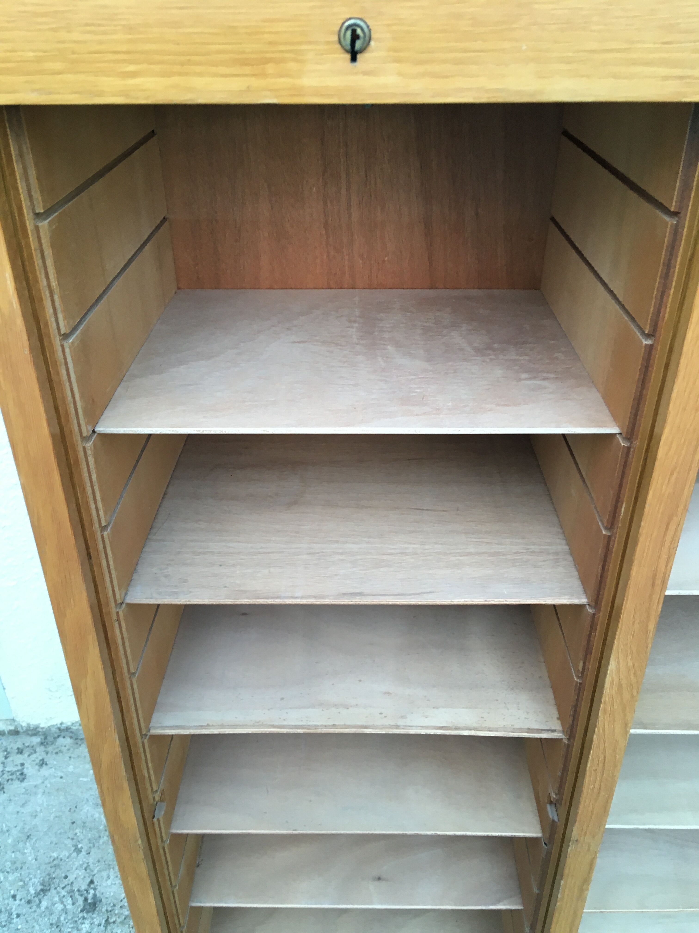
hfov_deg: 48.2
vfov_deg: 61.7
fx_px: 781
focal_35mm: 29
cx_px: 350
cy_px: 466
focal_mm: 4.15
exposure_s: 1/33
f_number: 2.2
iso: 80
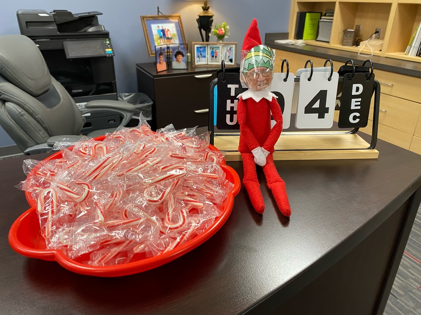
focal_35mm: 26
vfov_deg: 53.1
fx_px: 316
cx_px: 210
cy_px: 158
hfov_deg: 67.3
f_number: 1.8
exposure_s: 1/60
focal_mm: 4.25
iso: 160
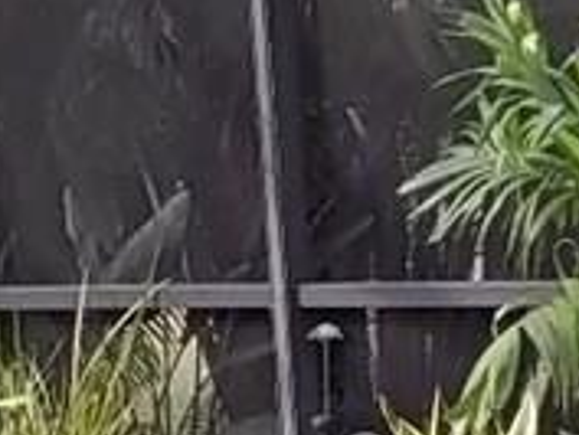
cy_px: 723
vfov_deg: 6.3
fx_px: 3866
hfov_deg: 8.5
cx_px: 448
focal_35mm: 231
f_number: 3.2
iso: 80
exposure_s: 1/125
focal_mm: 7.1
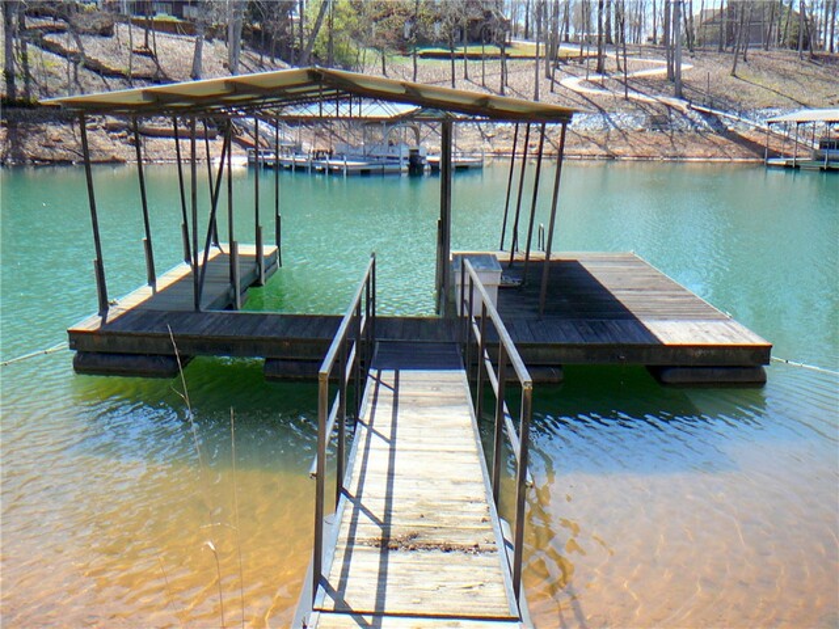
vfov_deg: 40.7
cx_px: 420
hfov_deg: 52.6
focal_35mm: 35
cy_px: 314
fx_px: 848
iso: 80
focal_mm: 5.2
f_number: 2.8
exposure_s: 1/400
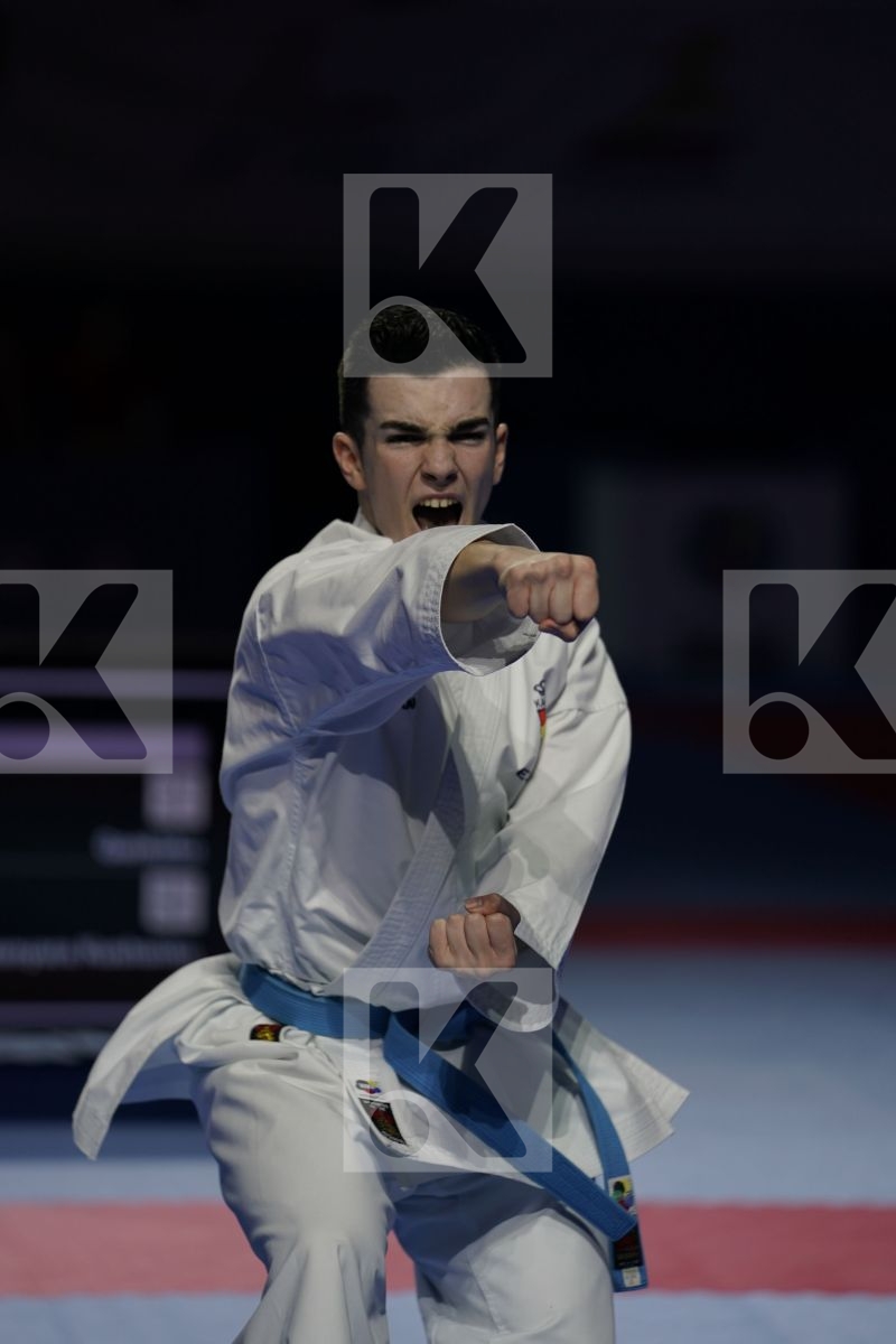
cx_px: 448
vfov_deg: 10.3
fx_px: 7466
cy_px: 672
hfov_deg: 6.9
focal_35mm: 200
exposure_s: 1/500
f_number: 2.8
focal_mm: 200
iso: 160
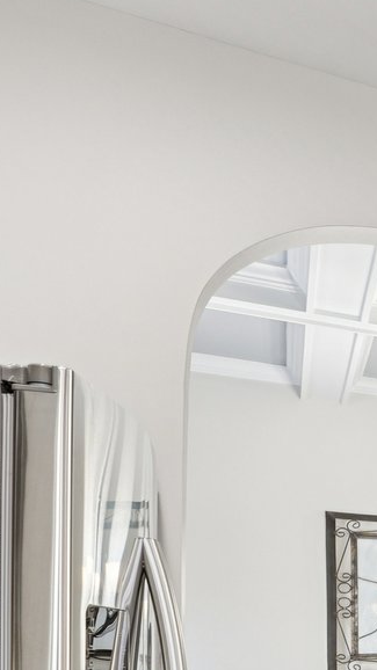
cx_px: 1143
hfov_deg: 11.4
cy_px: 652
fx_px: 924
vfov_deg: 36.3
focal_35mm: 52
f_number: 8
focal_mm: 14
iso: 320
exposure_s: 1/6
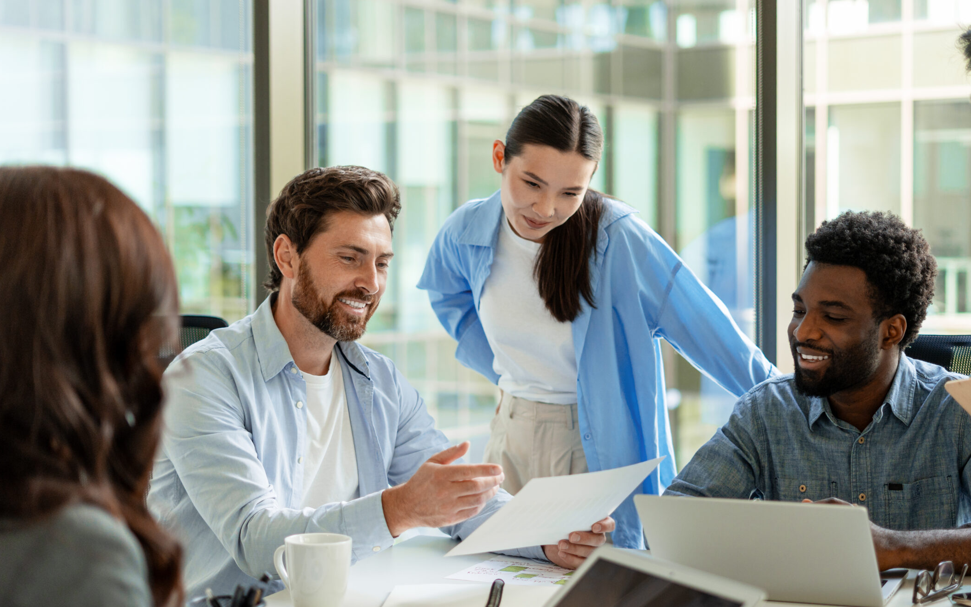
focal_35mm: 62
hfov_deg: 32.9
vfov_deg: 20.9
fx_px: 1641
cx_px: 563
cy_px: 371
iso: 400
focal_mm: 50
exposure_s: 1/400
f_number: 2
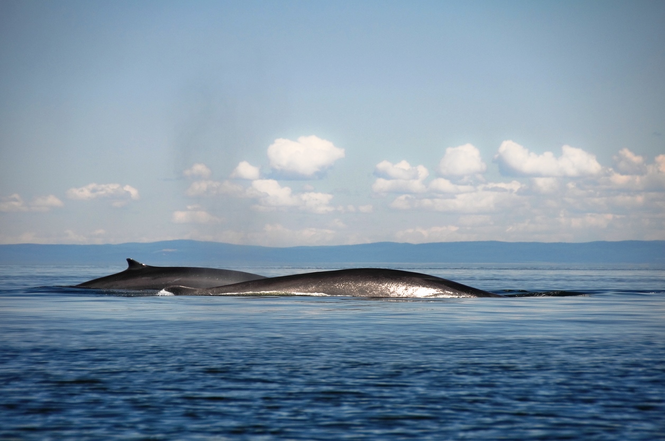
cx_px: 332
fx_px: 4151
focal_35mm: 225
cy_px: 220
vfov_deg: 6.1
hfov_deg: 9.2
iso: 200
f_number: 5.6
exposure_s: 1/400
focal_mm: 150
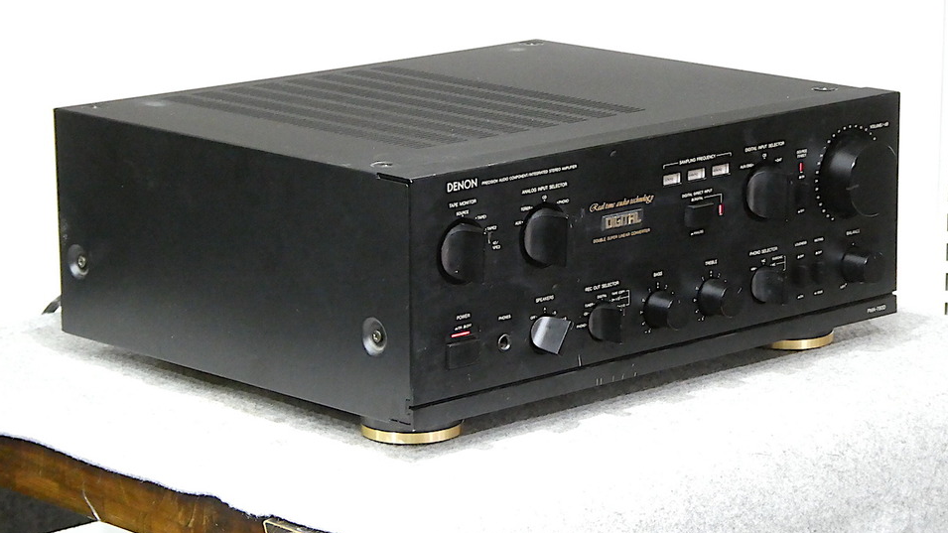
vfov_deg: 9.6
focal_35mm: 126
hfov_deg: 17.0
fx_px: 3167
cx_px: 473
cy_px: 260
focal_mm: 20.6
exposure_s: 1/13
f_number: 5.6
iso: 1600
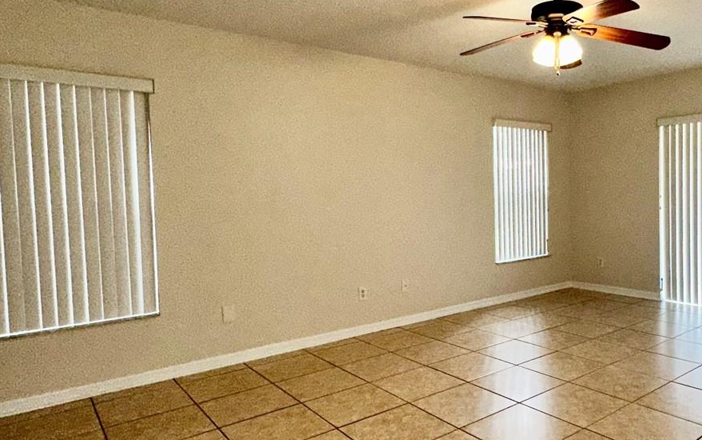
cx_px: 474
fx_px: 517
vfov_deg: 46.1
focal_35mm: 27
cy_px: 215
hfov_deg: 66.3
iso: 80
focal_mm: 2.22
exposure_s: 1/73
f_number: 2.2
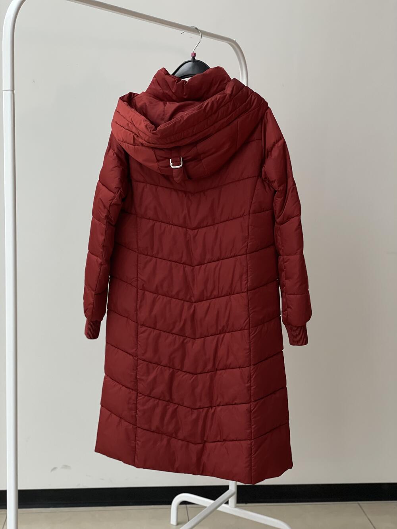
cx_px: 198
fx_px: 795
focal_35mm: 52
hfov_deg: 28.0
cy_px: 264
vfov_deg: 36.8
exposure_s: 1/122
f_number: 2
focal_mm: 6
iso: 160
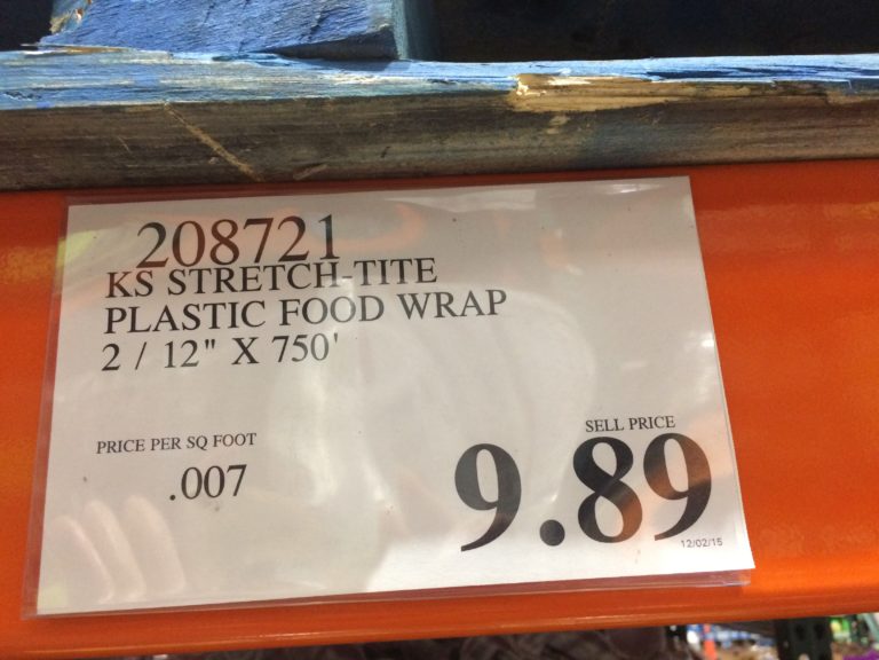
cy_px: 330
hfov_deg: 61.7
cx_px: 440
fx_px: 736
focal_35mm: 29
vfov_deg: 48.2
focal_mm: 4.15
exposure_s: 1/30
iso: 250
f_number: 2.2
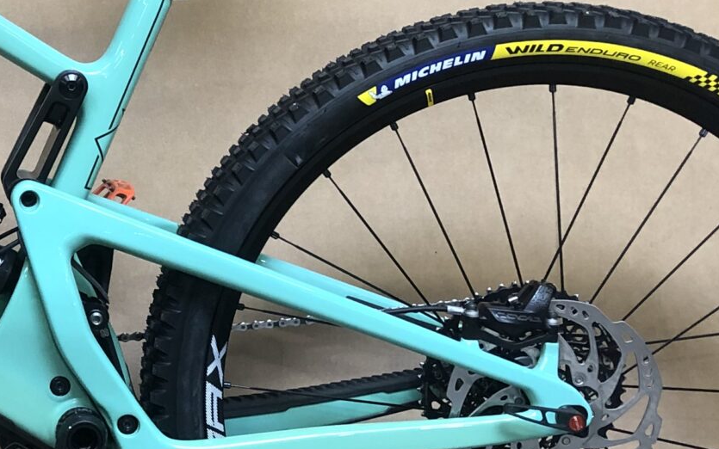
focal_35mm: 91
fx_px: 1783
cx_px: -114
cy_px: 122
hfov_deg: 21.4
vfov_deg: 14.3
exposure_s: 1/24
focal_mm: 3.99
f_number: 1.8
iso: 40
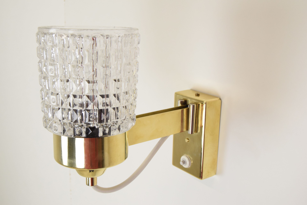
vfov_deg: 29.9
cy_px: 102
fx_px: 384
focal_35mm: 45
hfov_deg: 43.6
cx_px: 154
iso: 1600
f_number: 8
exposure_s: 1/250
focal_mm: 30
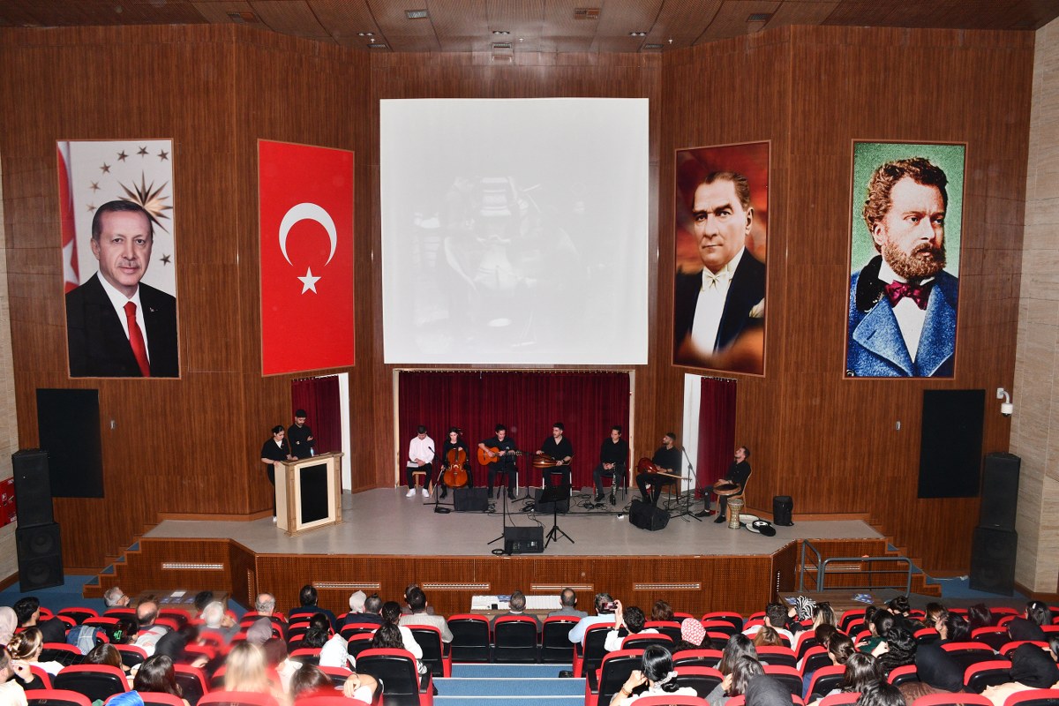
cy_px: 353
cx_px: 530
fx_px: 794
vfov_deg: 47.9
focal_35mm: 27
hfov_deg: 67.4
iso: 800
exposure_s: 1/60
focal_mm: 18
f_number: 7.1
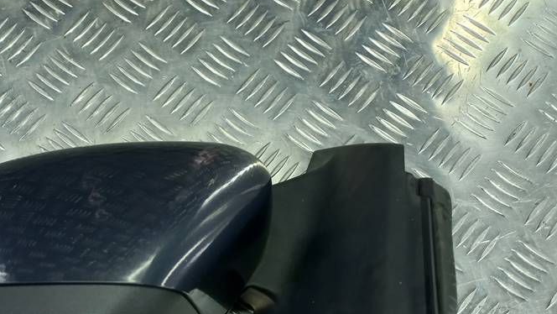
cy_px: 296
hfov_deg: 46.8
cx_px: 147
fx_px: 621
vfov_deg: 27.2
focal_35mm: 42
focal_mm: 4.6
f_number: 1.8
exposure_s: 1/50
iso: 50
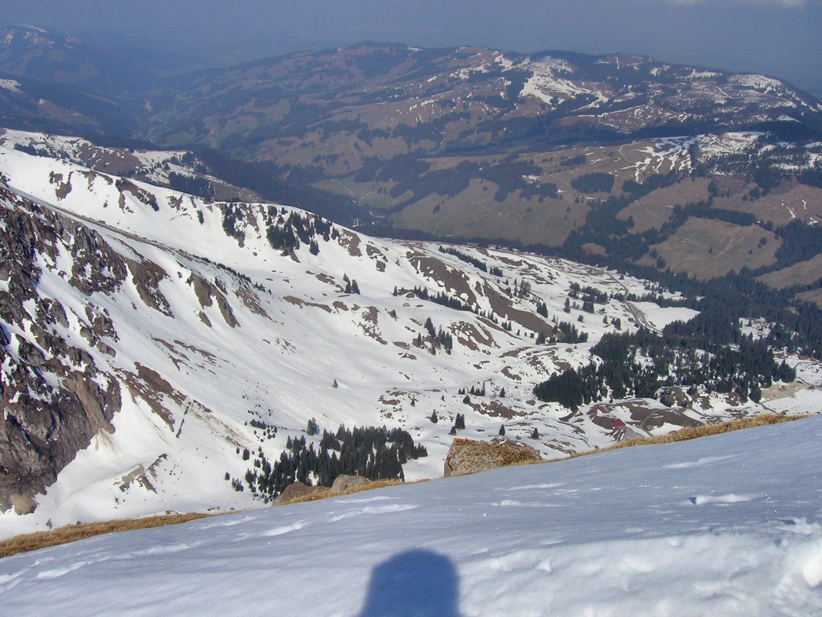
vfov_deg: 41.8
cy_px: 308
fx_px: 807
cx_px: 411
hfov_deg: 54.0
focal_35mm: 34
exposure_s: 1/1010
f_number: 4.9
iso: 50
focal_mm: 5.7
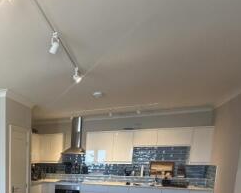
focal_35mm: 33
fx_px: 235
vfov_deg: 39.4
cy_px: 192
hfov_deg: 45.9
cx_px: 2
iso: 320
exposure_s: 1/80
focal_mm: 2.22
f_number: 2.2
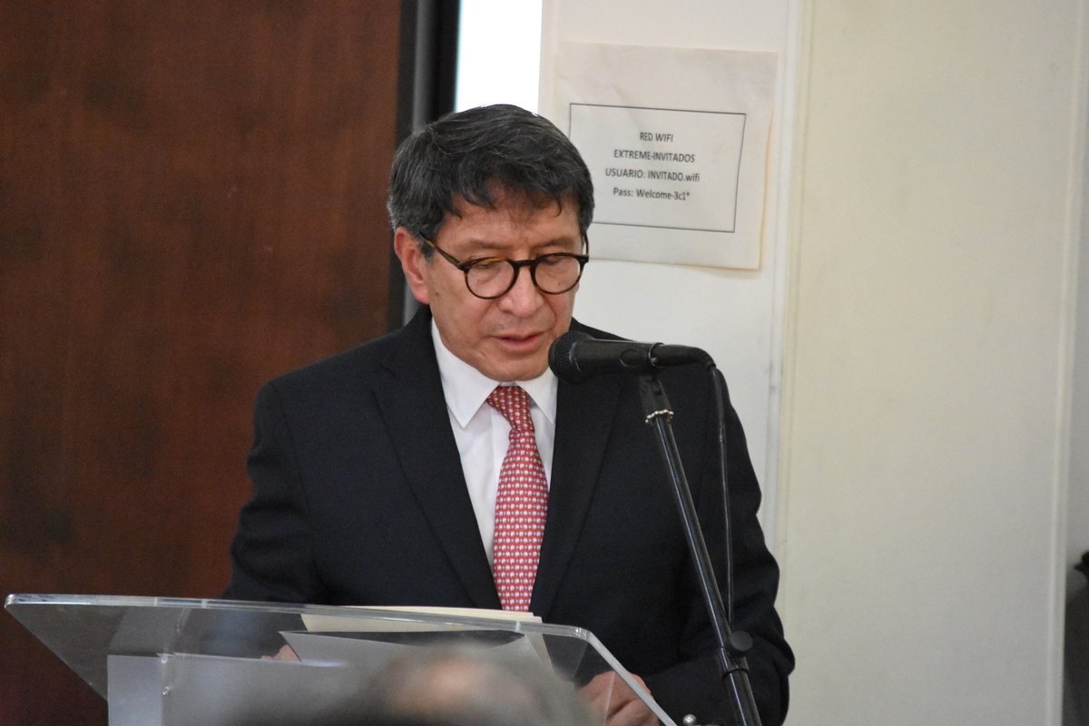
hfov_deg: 6.5
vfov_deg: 4.4
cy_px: 363
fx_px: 9528
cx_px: 544
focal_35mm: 315
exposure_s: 1/250
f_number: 5.3
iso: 11400
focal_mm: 210
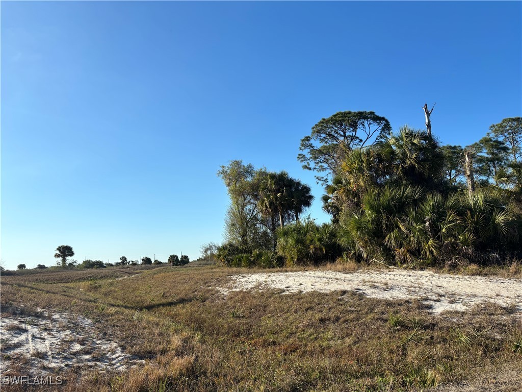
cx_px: 261
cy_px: 196
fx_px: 392
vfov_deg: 53.1
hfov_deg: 67.3
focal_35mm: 26
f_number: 1.6
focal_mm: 5.96
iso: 50
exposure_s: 1/3311
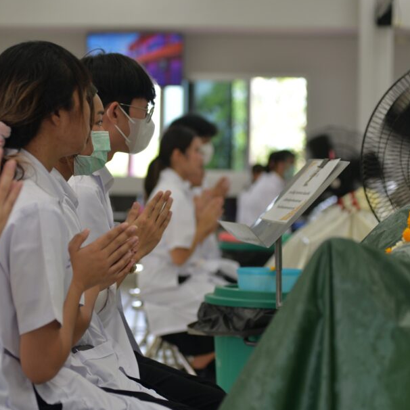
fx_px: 1541
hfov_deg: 15.1
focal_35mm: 115
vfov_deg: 15.2
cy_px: 202
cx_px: 135
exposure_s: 1/250
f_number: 4
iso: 560
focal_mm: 80
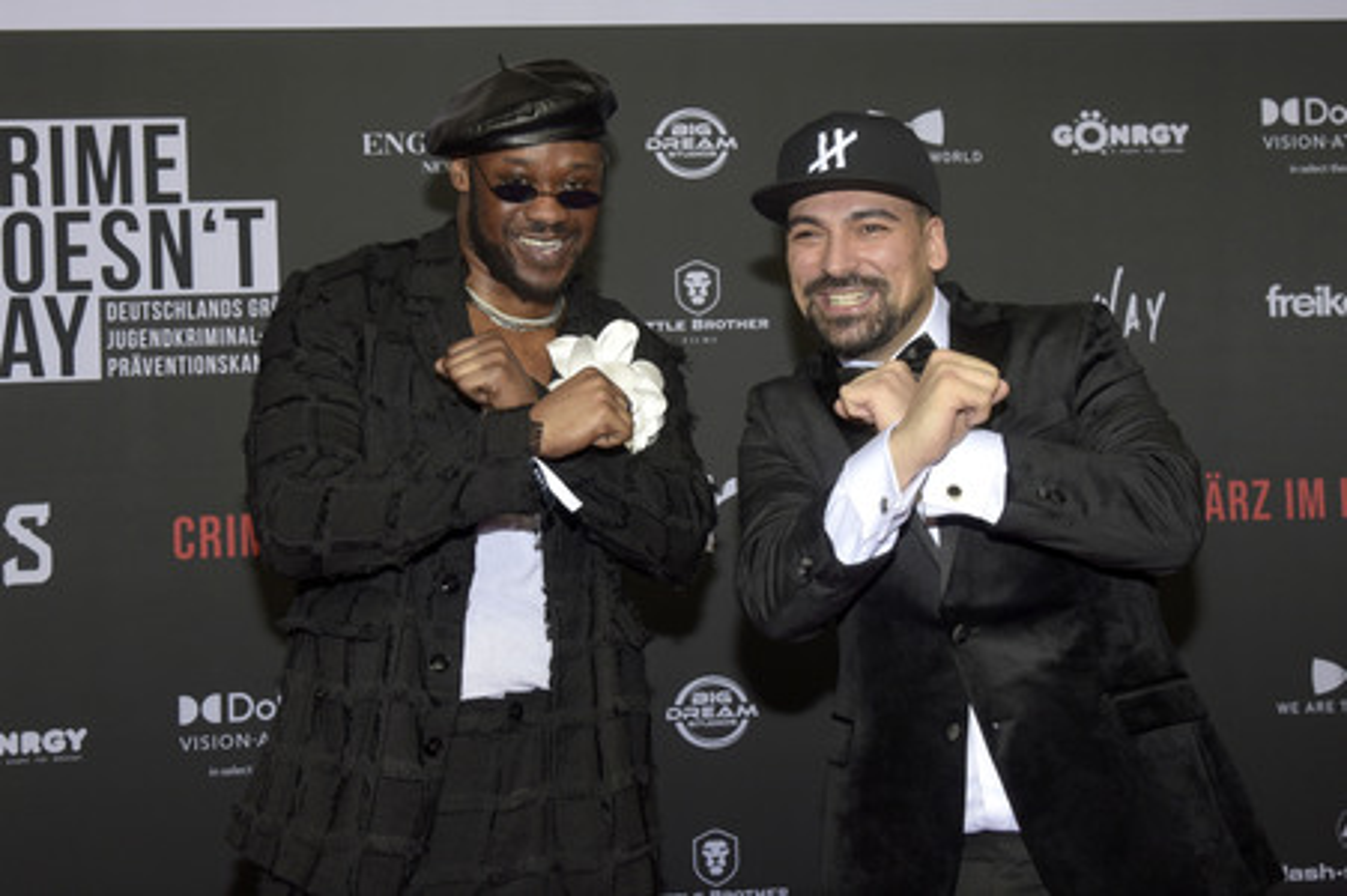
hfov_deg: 50.7
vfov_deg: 35.0
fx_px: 1421
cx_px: 674
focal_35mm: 38
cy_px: 448
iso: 500
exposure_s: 1/250
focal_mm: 38
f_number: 5.6
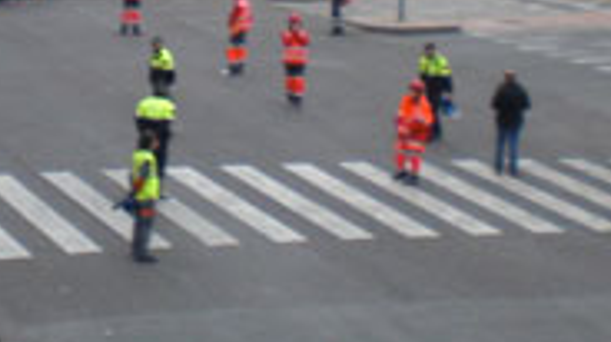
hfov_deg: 15.7
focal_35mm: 135
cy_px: -139
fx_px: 2185
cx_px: 13
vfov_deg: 8.8
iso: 100
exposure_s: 1/100
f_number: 3.1
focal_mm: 6.3
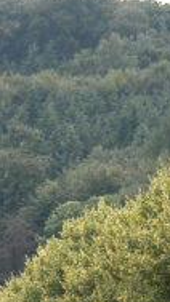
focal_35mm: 374
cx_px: -221
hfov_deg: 3.2
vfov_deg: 5.7
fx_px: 3004
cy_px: 363
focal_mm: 60
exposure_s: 1/320
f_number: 6.3
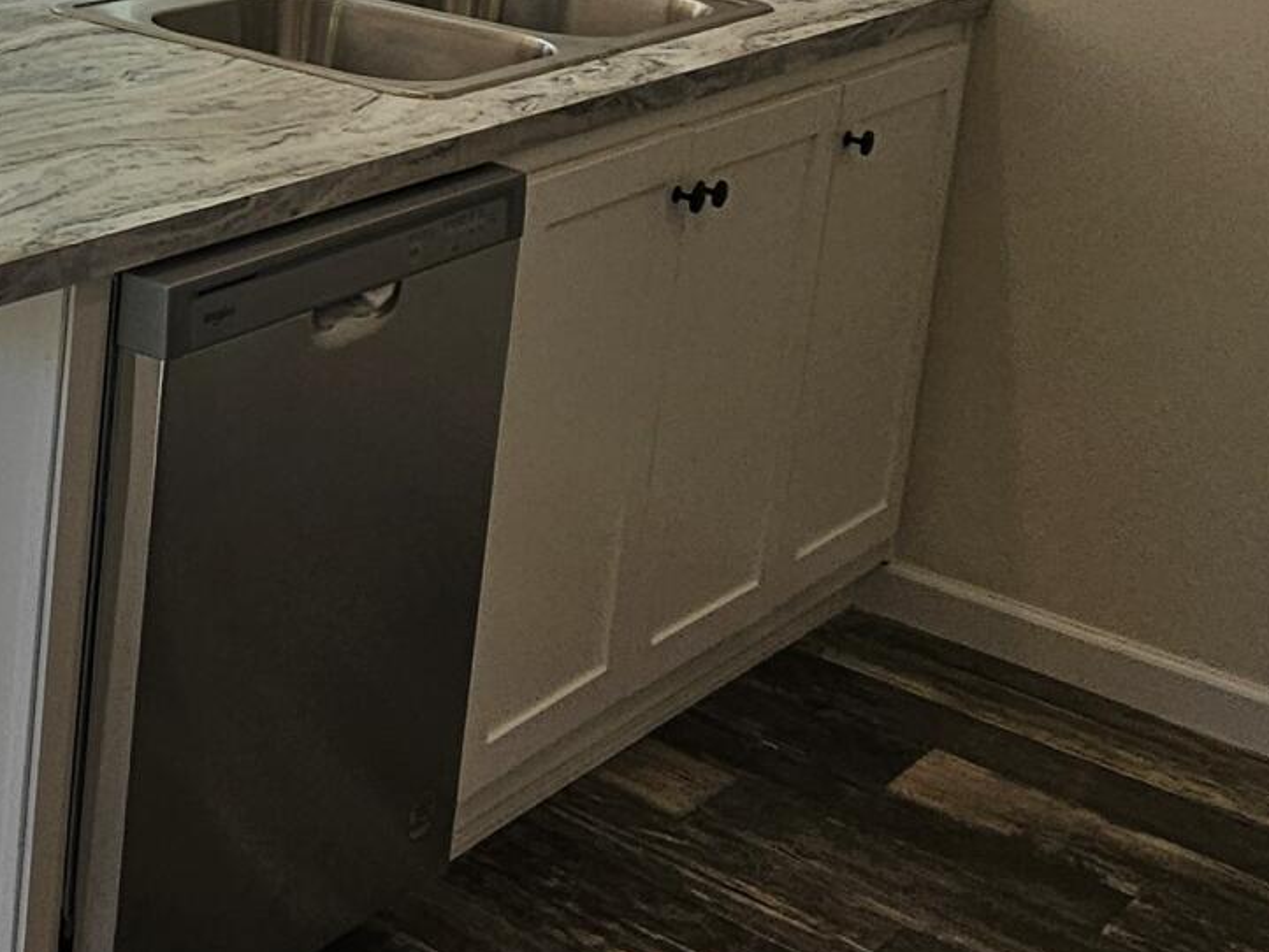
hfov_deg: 25.7
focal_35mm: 54
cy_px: -167
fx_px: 1980
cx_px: -666
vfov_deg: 24.7
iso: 50
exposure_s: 1/147
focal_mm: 2.2
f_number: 2.2
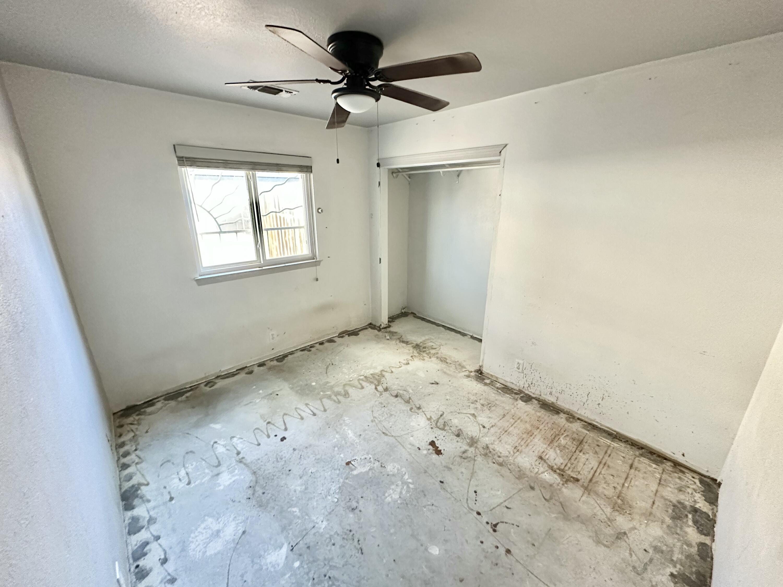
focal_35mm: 14
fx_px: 317
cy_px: 294
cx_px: 392
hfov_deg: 102.1
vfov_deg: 85.7
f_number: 2.2
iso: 640
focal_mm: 2.22
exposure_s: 1/60
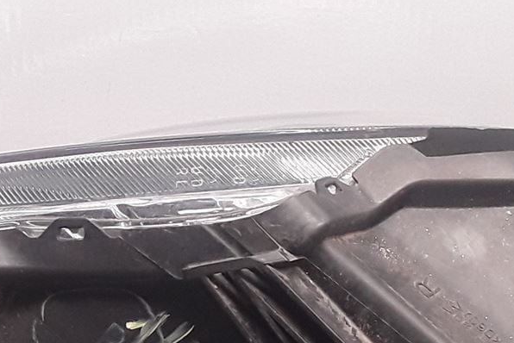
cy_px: 357
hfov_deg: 20.2
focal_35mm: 100
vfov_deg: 13.5
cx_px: 97
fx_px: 1428
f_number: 1.9
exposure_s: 1/100
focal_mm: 2.91
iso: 100
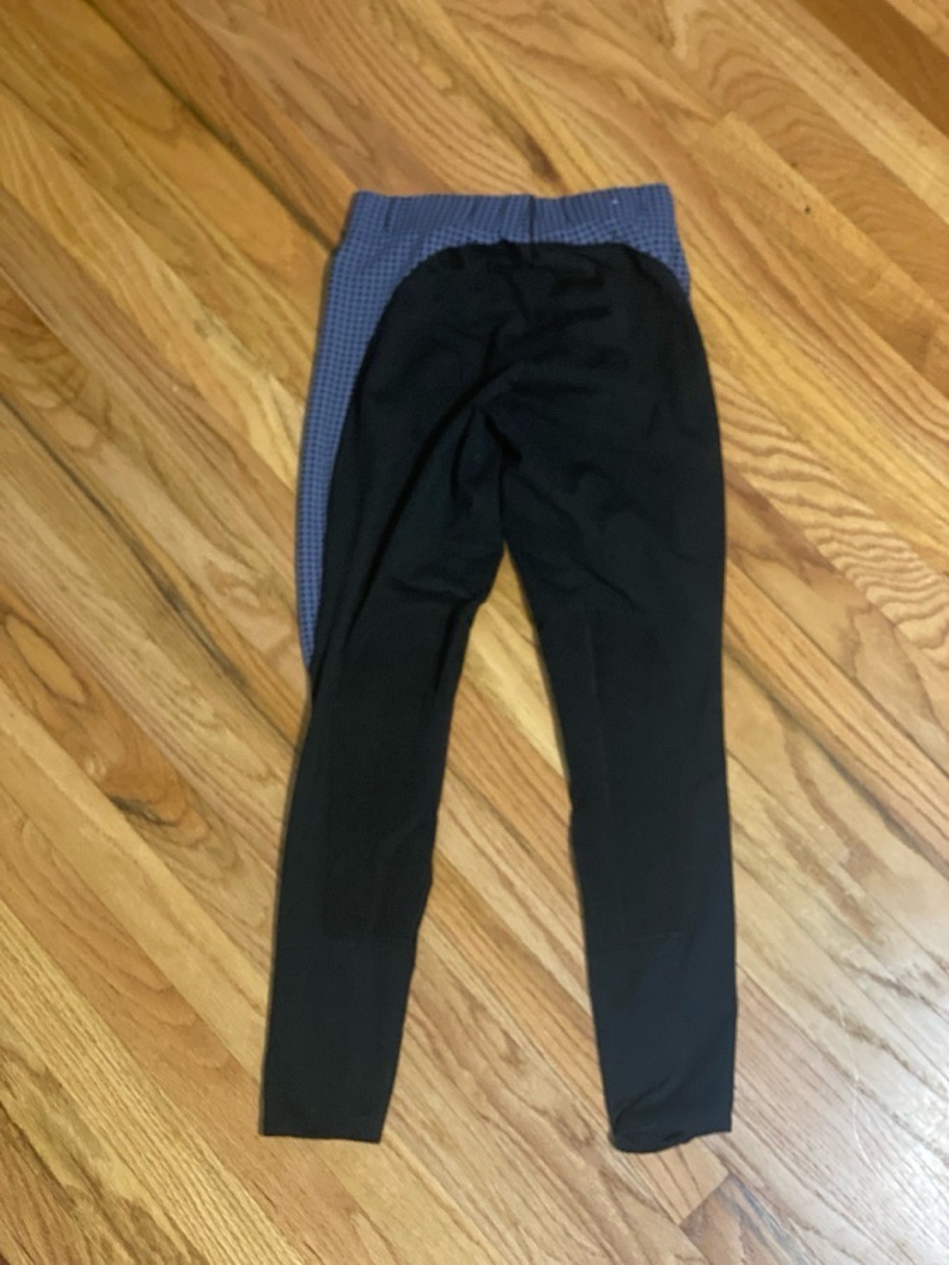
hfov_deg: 28.0
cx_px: 474
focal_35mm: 52
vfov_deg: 36.8
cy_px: 632
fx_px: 1901
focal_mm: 6
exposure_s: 1/24
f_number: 2
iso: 500
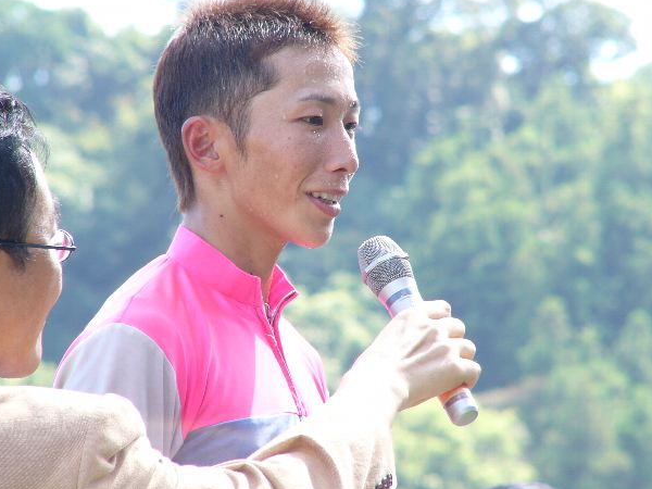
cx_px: 323
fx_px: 8683
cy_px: 249
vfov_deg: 3.2
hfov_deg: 4.3
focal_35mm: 461
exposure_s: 1/40
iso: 50
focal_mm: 72
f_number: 2.8
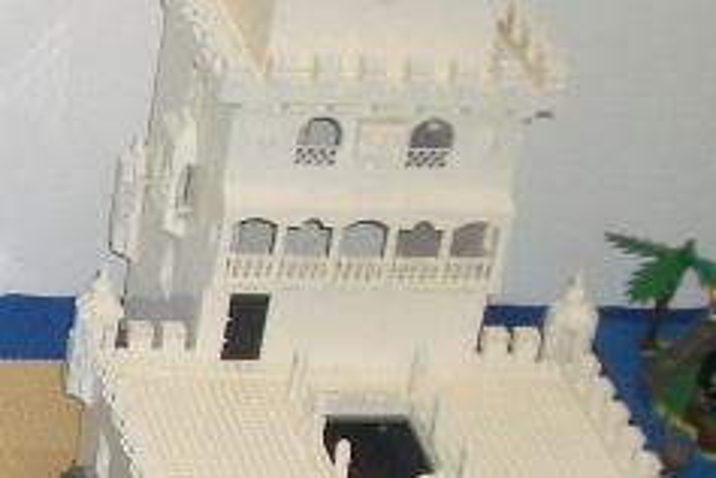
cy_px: 484
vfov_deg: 8.7
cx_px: -483
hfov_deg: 12.2
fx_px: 3122
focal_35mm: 157
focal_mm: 5.8
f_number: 2.6
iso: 100
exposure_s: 1/60
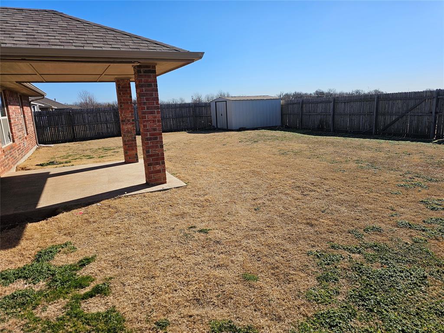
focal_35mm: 23
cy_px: 166
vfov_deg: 58.9
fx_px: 295
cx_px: 222
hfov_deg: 73.9
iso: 10
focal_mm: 6.3
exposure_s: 1/1011
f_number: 1.7
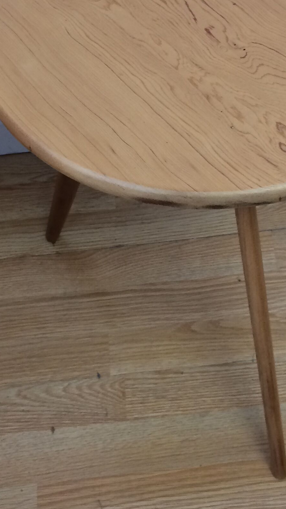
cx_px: 184
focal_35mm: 65
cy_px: 240
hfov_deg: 18.5
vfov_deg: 32.4
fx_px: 877
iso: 50
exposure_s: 1/33
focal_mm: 4.15
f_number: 2.2
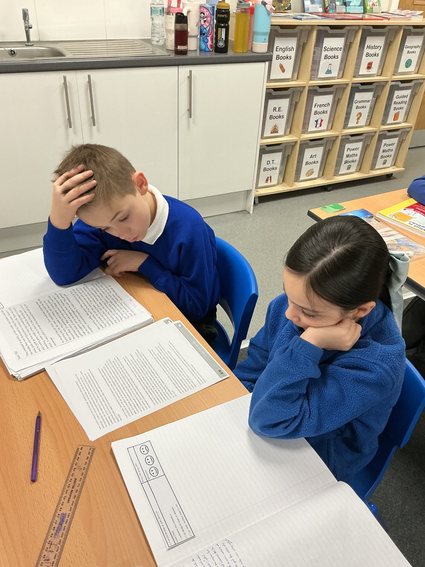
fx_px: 475
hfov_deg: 48.2
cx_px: 212
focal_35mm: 29
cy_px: 284
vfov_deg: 61.7
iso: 80
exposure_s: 1/60
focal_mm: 3
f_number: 1.8
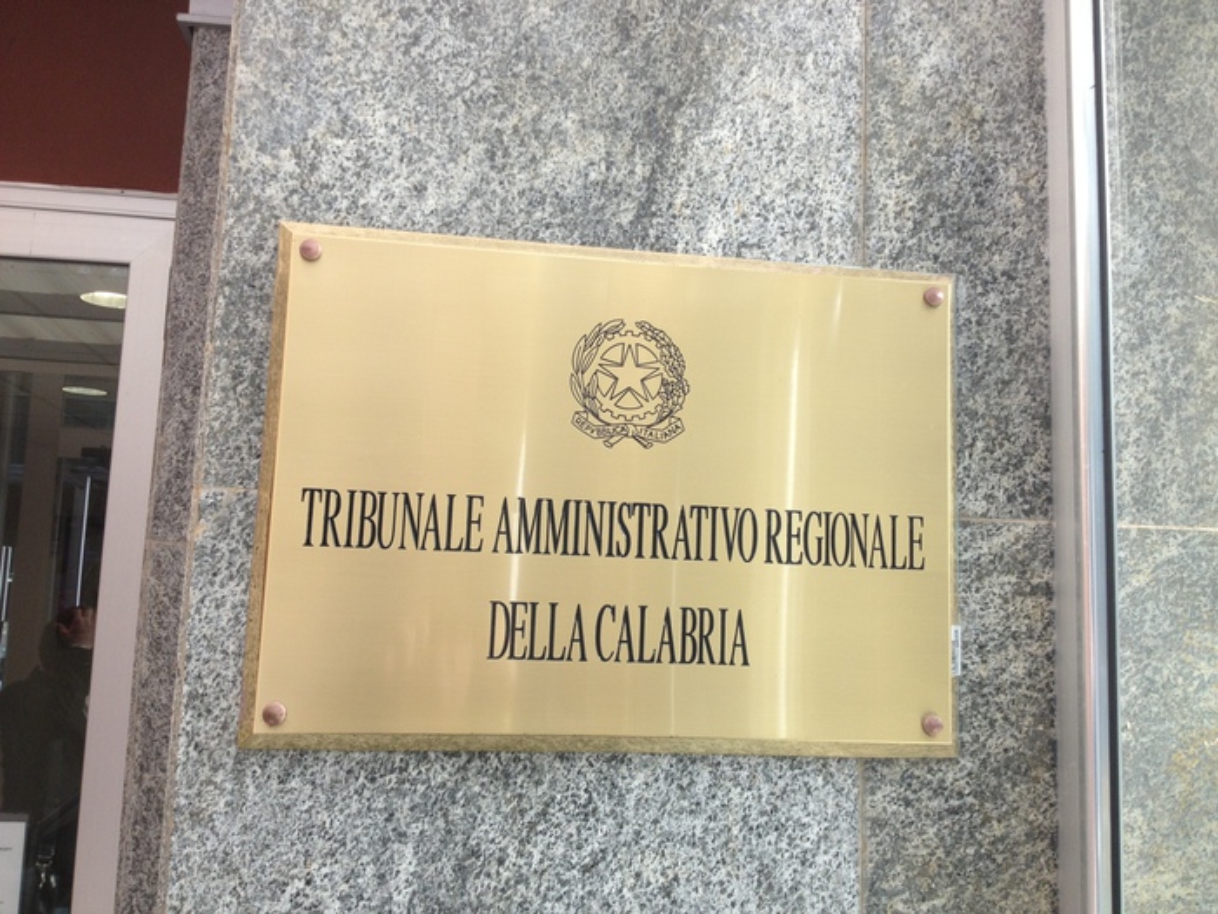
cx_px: 609
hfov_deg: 52.6
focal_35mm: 35
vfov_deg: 40.7
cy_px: 457
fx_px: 1232
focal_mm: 4.28
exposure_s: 1/177
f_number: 2.4
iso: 50
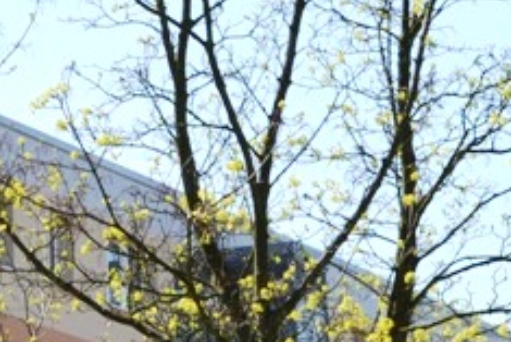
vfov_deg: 4.7
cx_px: -304
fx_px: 4164
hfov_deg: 6.9
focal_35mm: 293
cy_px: 355
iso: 160
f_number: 8
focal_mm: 45
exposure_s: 1/250
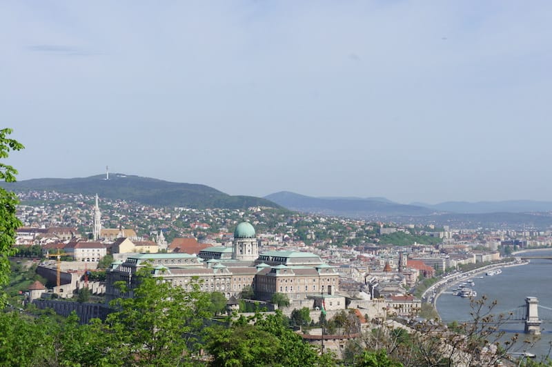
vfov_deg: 17.2
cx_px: 276
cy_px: 184
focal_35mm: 79
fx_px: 1210
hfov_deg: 25.7
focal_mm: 53
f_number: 13
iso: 200
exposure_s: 1/250
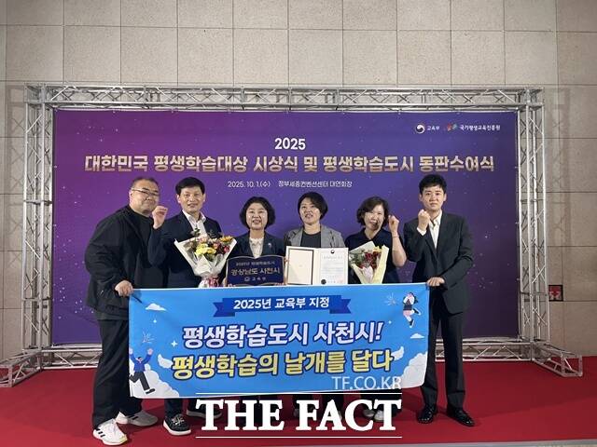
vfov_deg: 53.1
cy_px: 224
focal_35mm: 26
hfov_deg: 67.3
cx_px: 298
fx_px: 448
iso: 100
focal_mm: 5.7
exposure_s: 1/120
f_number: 1.5
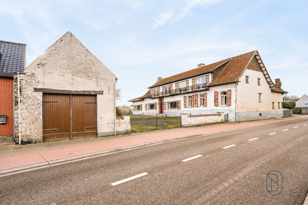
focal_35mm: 20
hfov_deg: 84.0
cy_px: 102
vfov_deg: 61.9
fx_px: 171
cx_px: 154
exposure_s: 1/200
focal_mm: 20
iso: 250
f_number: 8
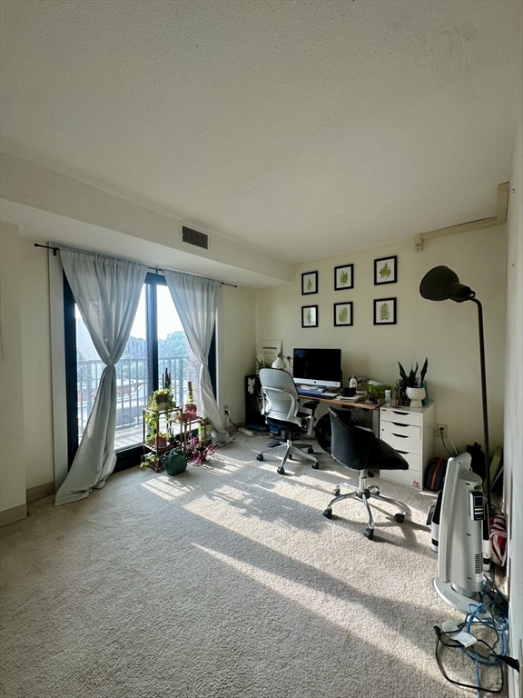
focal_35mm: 14
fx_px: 282
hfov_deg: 85.7
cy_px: 349
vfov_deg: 102.1
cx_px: 262
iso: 50
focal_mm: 2.22
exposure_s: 1/120
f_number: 2.2
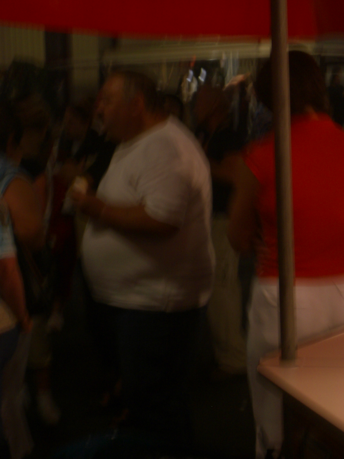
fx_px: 1391
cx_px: 172
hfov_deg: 14.1
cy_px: 230
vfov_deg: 18.7
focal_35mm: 105
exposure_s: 1/8
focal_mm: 17.4
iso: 50
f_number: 4.8
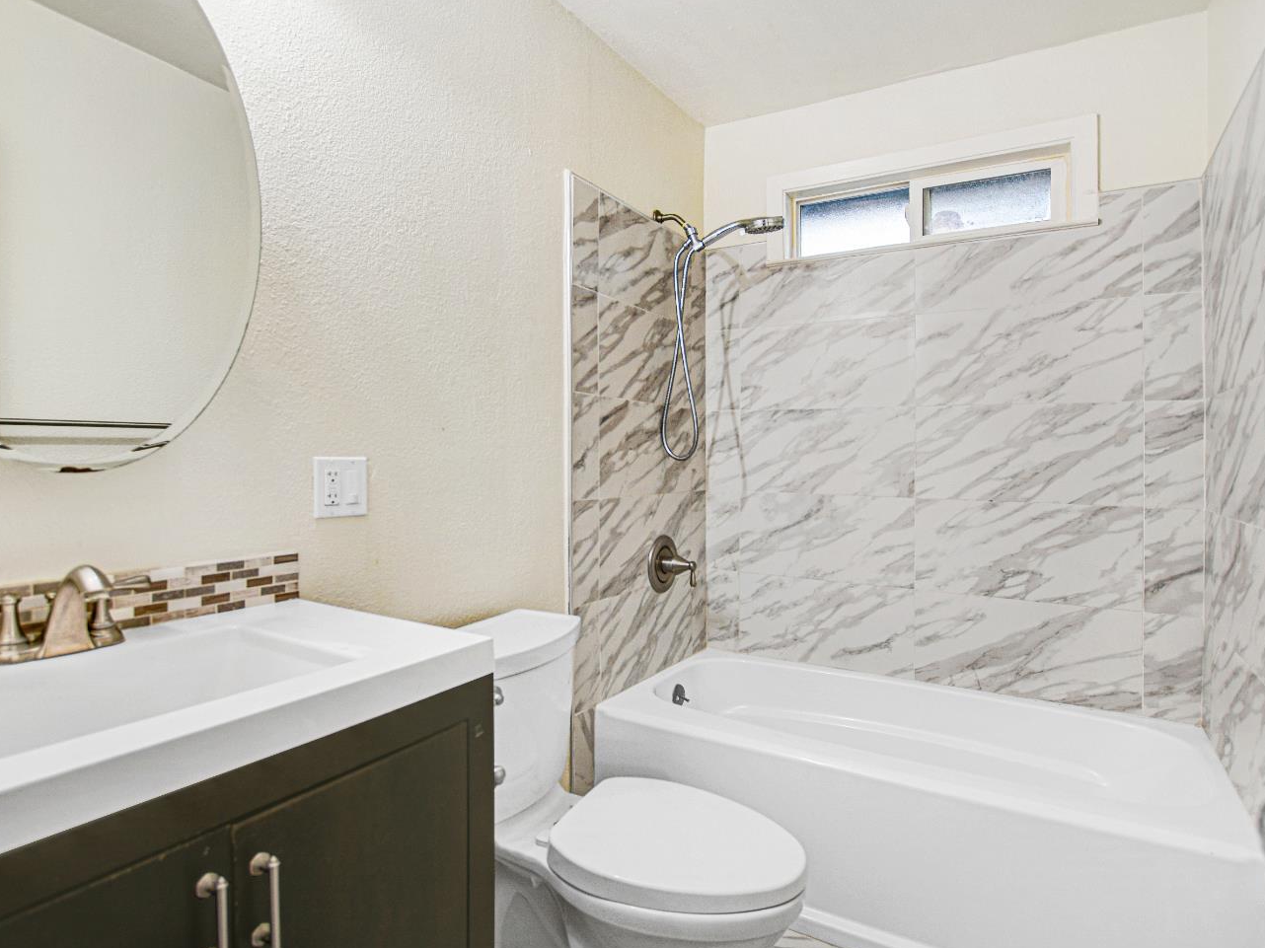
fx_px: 658
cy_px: 468
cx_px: 623
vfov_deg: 71.6
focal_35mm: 18
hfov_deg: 87.8
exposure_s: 1/100
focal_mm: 11
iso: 100
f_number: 5
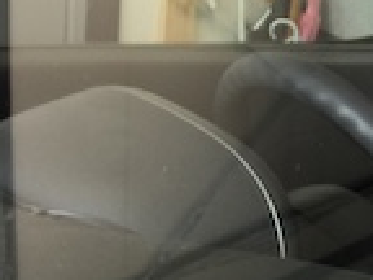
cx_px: 557
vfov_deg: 14.6
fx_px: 1045
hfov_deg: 18.1
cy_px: 360
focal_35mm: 97
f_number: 2.2
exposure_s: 1/15
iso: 40
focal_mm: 4.15
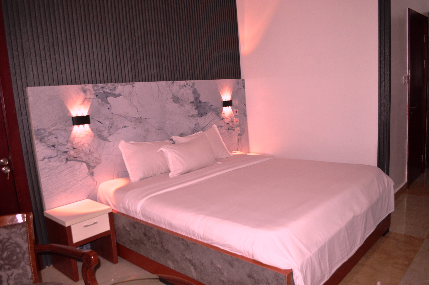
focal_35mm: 27
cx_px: 214
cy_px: 142
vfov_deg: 47.8
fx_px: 321
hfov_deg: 67.4
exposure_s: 1/125
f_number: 4
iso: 400
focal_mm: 18
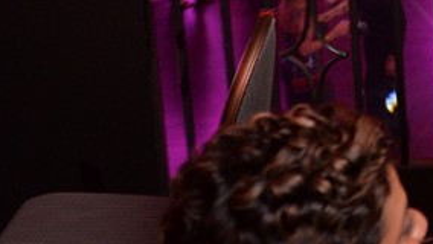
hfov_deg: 15.8
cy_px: -187
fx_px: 1355
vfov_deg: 9.8
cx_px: 749
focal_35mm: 118
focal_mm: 32
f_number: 4
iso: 2000
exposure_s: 1/40
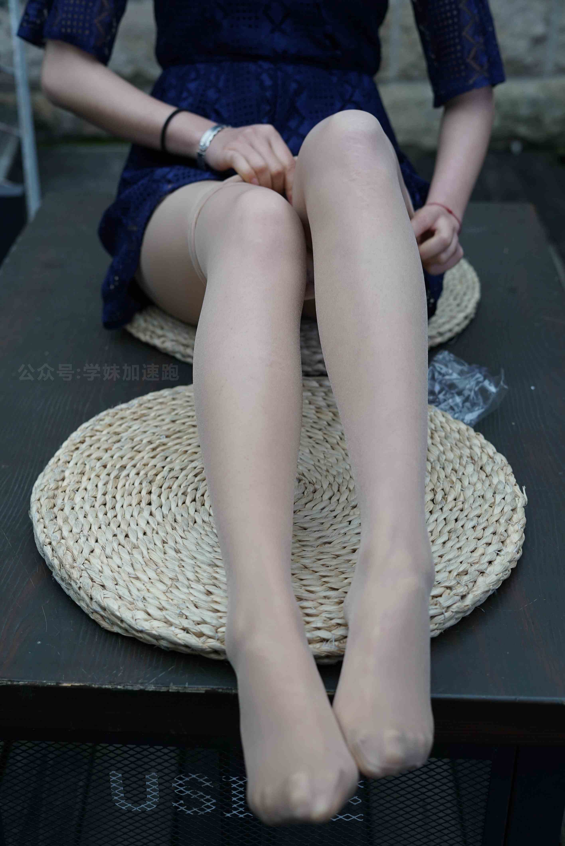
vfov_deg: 39.6
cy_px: 423
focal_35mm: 50
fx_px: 1175
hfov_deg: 27.0
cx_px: 282
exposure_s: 1/60
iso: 500
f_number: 4
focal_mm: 50
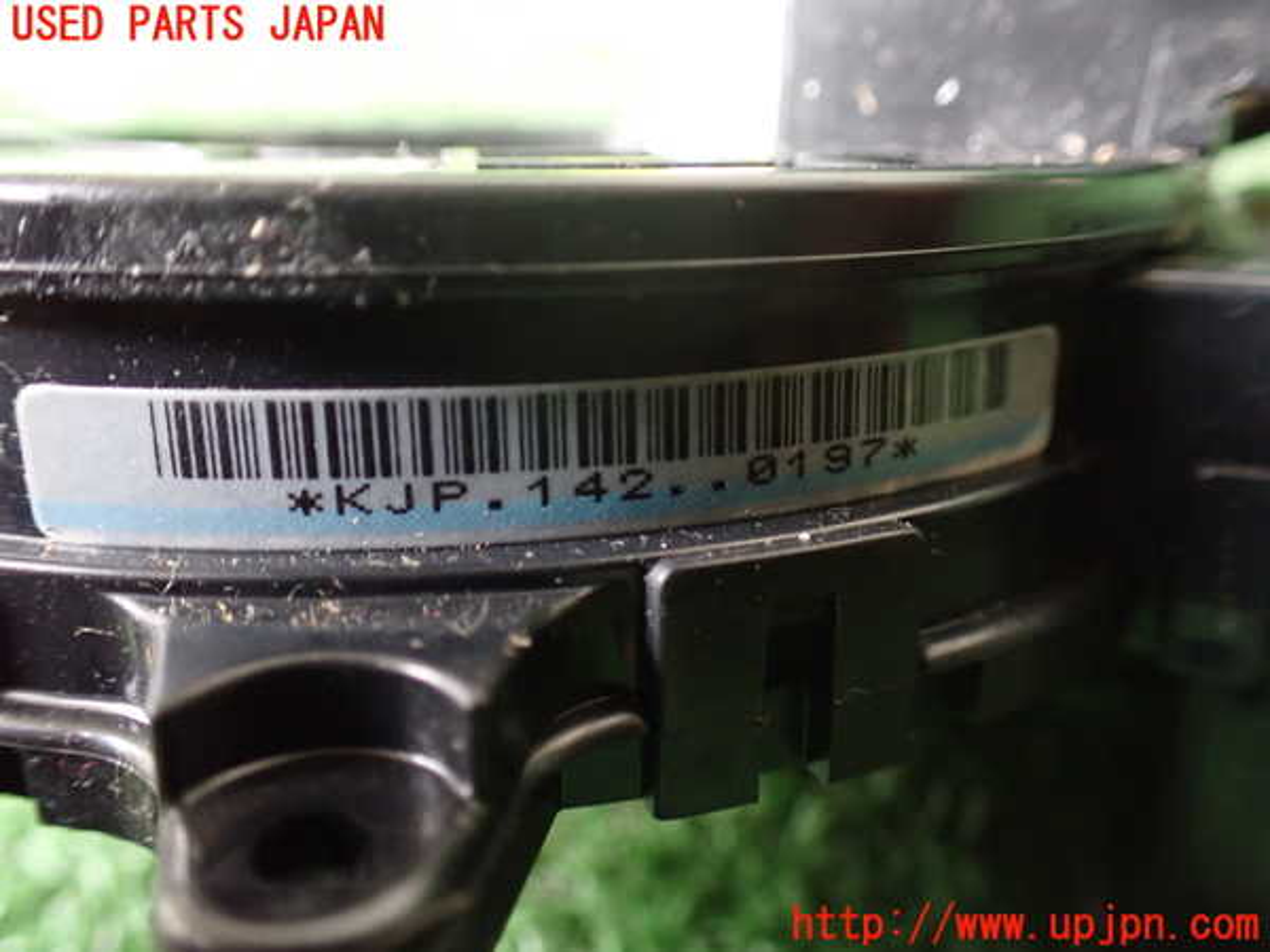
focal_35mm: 30
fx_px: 1101
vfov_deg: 46.8
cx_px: 635
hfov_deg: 60.0
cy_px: 476
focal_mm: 5.4
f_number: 2.3
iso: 1000
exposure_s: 1/30
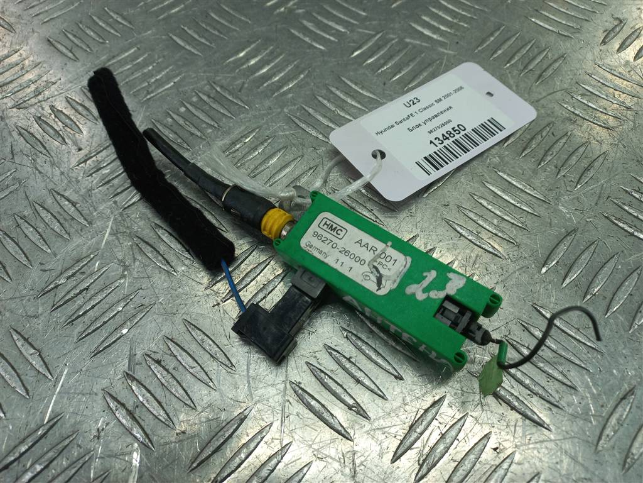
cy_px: 242
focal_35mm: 25
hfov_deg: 69.4
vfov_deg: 54.9
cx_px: 322
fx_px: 464
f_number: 1.8
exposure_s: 1/50
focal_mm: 4.6
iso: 32
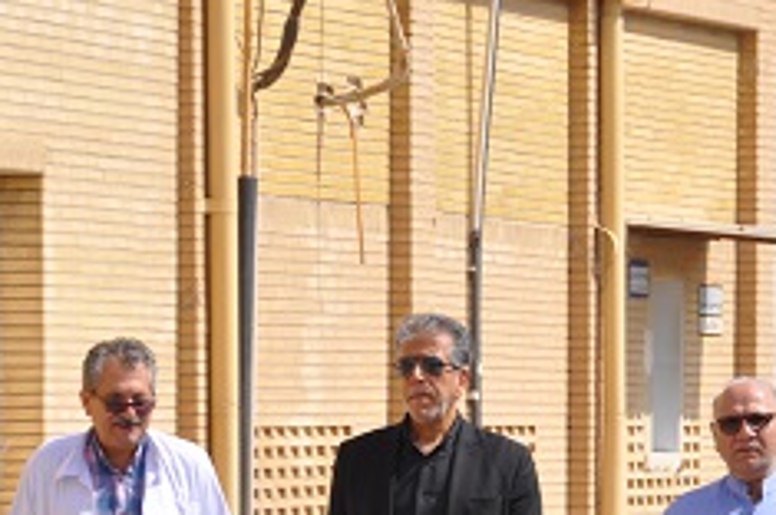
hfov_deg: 5.3
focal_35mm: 389
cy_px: 540
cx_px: 568
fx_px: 8373
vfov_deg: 3.5
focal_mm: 120
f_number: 10
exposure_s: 1/400
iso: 200
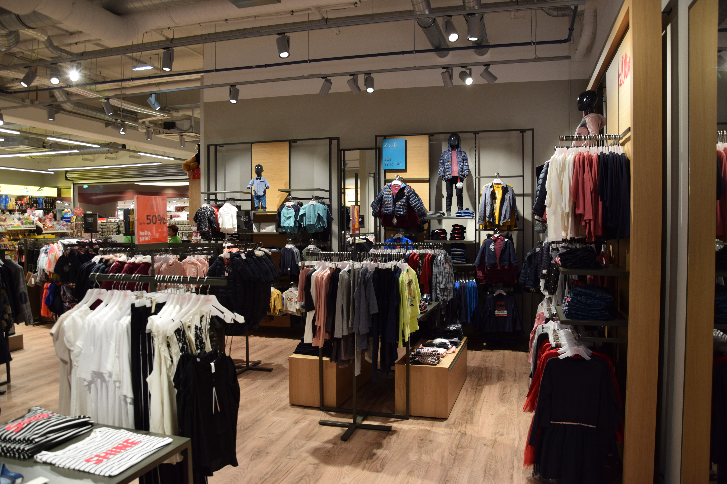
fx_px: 545
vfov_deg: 47.9
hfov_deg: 67.4
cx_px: 364
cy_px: 242
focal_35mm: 27
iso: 400
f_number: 4.5
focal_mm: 18
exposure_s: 1/80
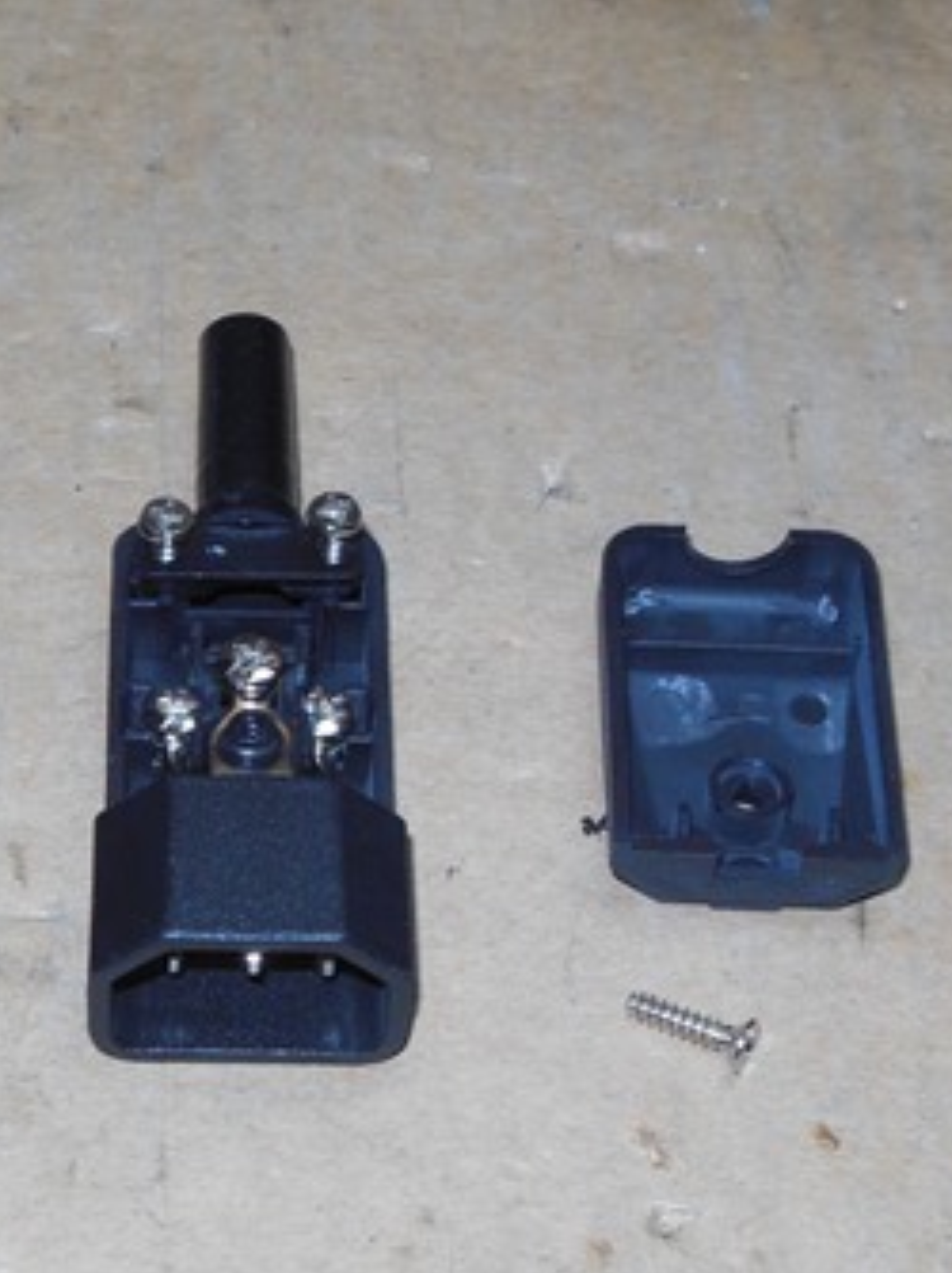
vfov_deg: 37.5
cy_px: 636
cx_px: 221
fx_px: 1873
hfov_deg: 28.1
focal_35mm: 51
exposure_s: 1/30
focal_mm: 6.8
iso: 200
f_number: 7.2
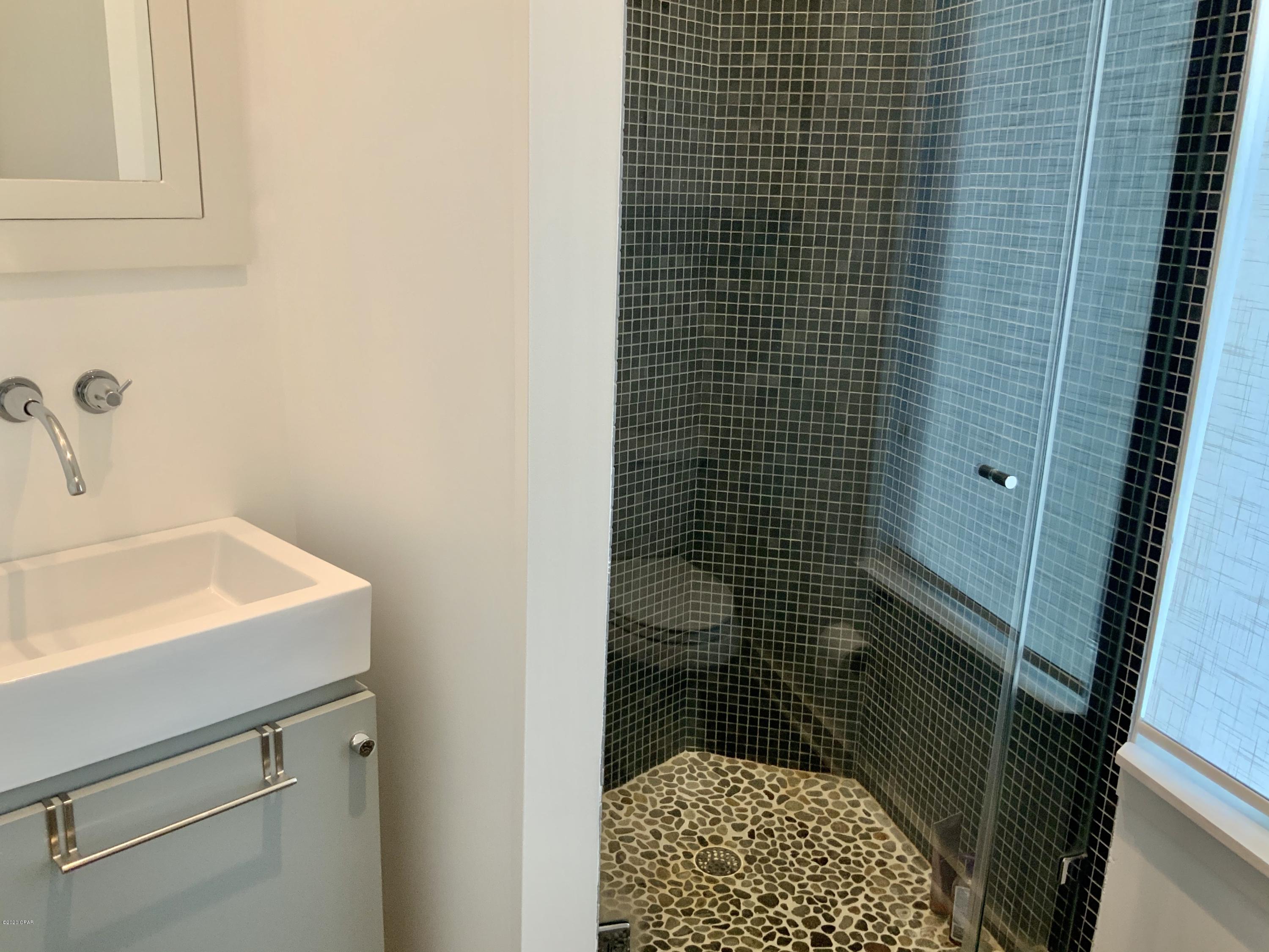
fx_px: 1063
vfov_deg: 48.2
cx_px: 634
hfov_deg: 61.7
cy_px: 476
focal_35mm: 29
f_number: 1.8
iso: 100
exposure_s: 1/60
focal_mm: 3
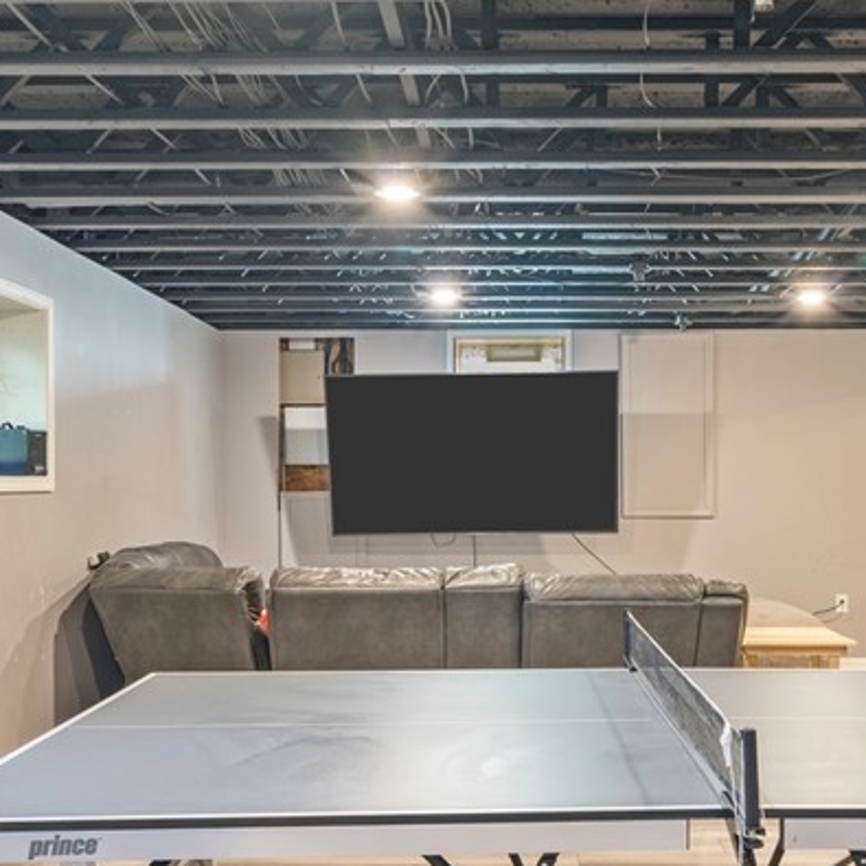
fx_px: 1189
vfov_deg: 39.9
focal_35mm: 42
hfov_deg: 39.9
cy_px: 505
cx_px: 509
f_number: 9
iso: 250
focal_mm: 18
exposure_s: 2
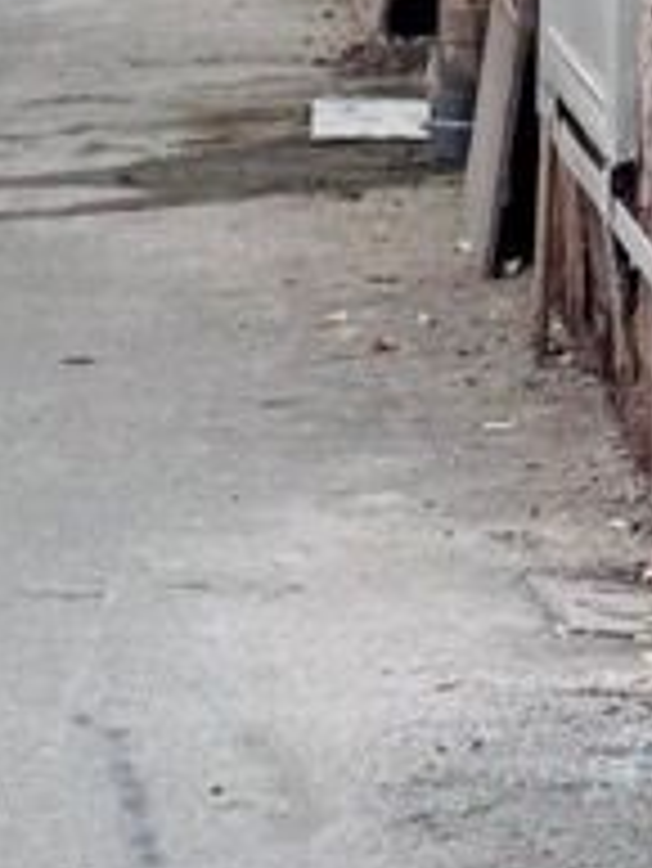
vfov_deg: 7.6
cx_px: -85
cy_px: -621
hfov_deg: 5.8
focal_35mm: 255
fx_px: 6397
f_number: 1.78
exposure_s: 1/60
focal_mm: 6.76
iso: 125
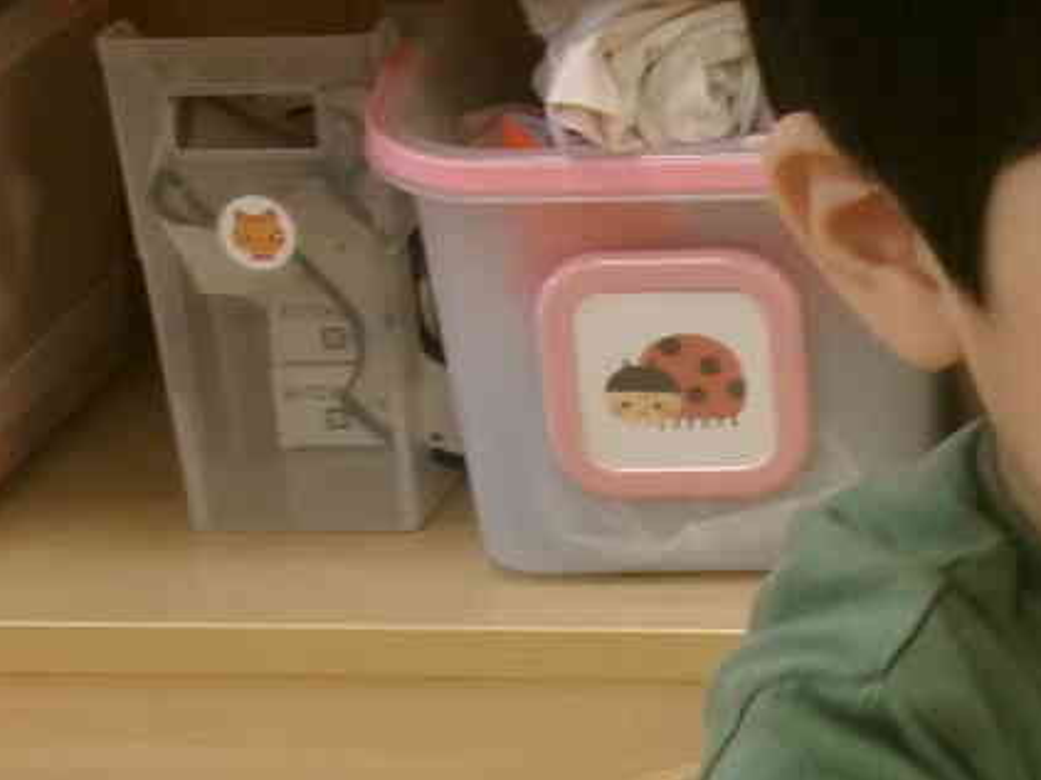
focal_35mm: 136
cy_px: 768
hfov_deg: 14.2
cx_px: 1135
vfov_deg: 10.8
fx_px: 4088
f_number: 3.9
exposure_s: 1/42
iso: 100
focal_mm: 5.1
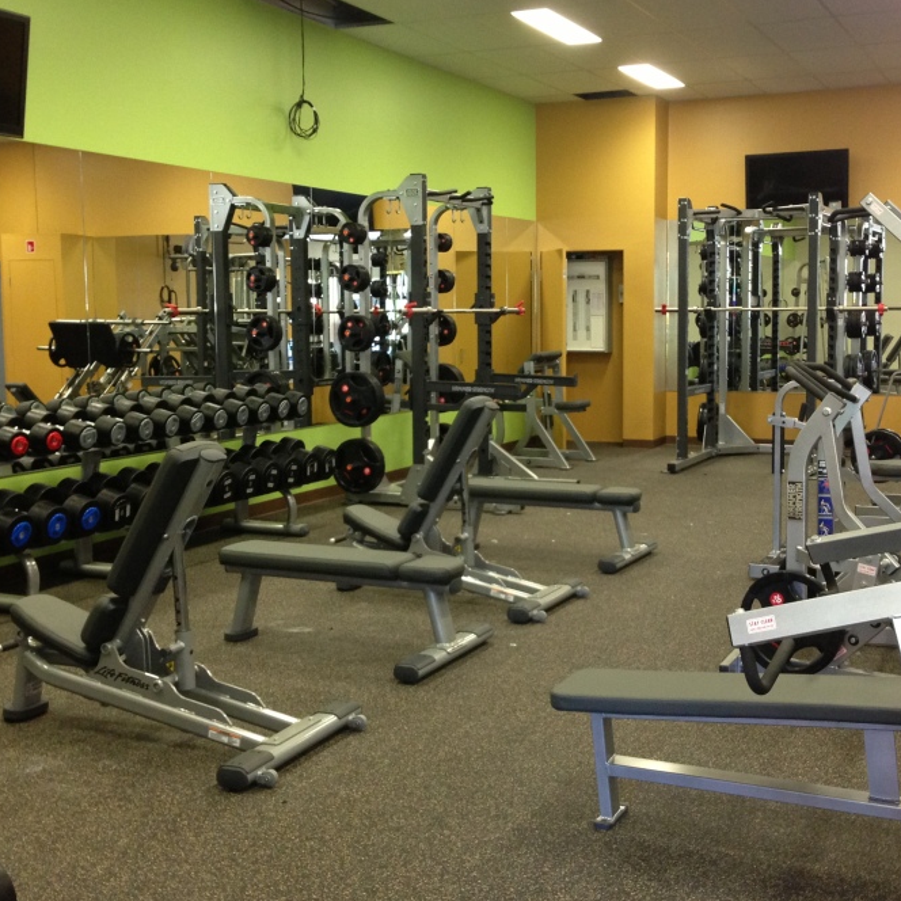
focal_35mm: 45
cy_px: 426
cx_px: 509
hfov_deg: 37.5
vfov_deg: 37.5
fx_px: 1325
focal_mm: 4.13
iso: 200
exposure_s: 1/20
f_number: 2.4
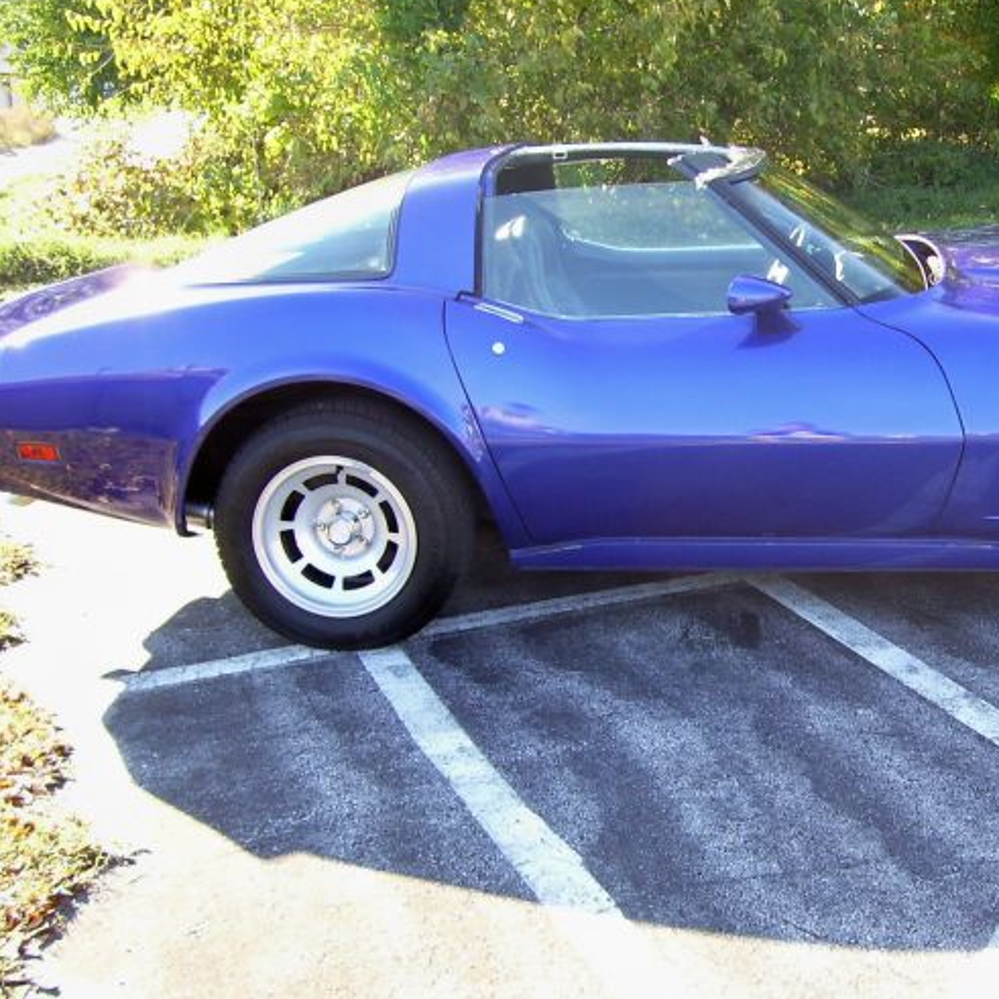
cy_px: 488
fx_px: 1600
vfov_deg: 34.7
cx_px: 779
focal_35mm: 49
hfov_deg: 33.8
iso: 80
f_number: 2.7
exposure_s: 1/125
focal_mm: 5.6
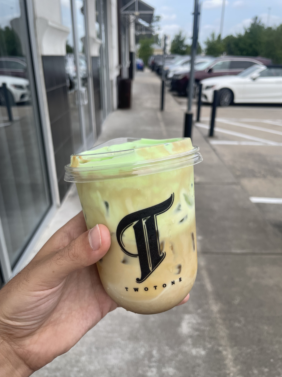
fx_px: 282
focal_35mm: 26
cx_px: 141
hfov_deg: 53.1
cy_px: 188
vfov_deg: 67.3
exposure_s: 1/2092
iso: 32
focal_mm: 4.2
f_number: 1.6
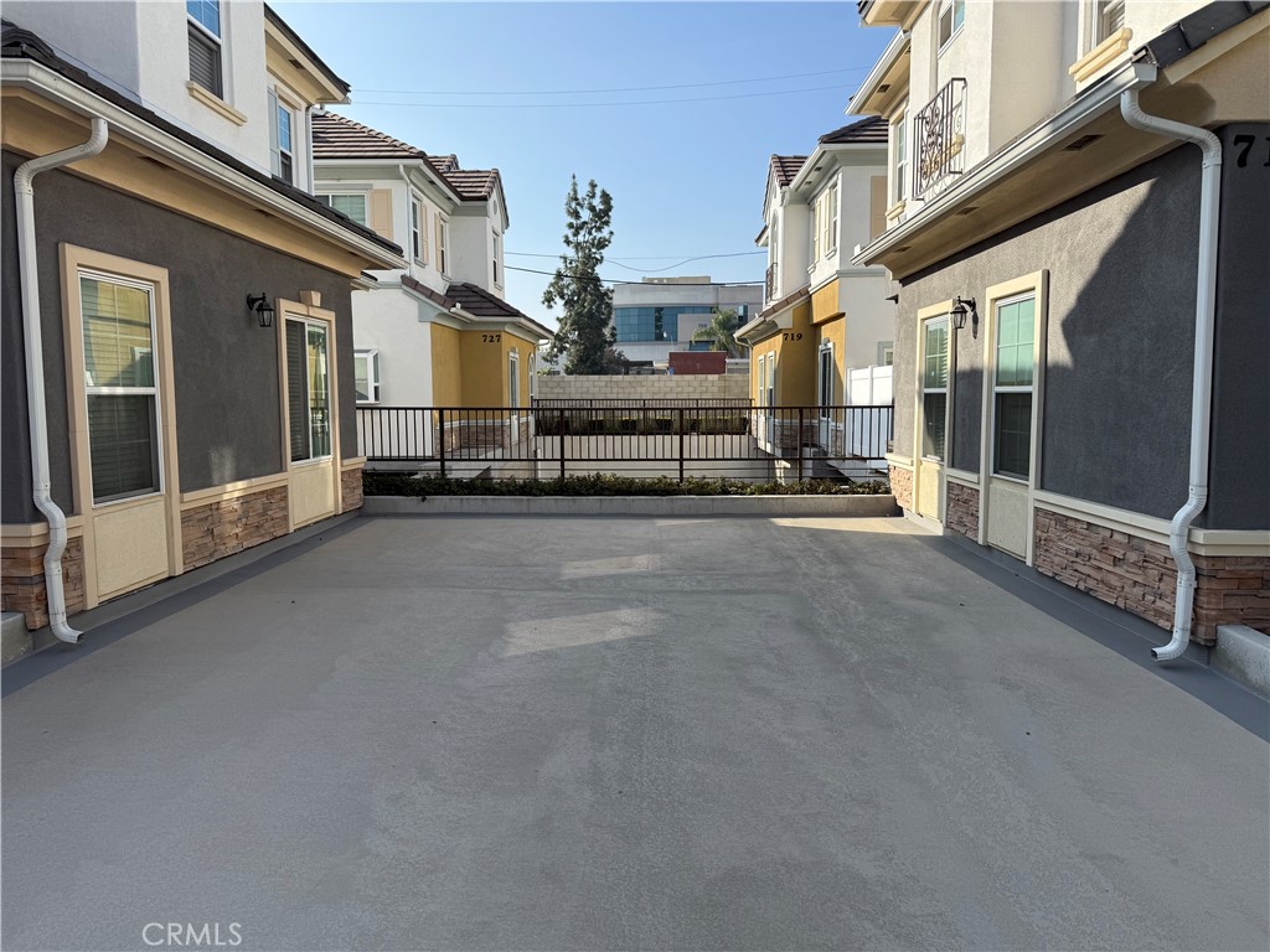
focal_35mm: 24
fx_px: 881
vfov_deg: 56.8
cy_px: 476
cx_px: 635
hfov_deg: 71.6
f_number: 1.78
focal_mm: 6.76
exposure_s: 1/3145
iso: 80
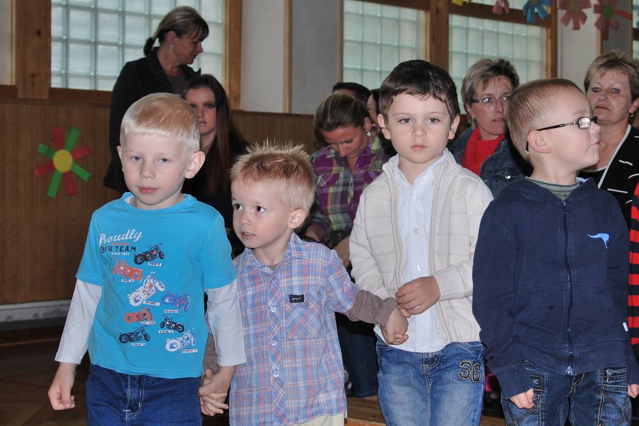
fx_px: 905
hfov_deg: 38.9
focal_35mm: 51
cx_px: 320
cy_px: 213
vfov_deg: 26.5
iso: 100
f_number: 4.5
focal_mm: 34
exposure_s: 1/125
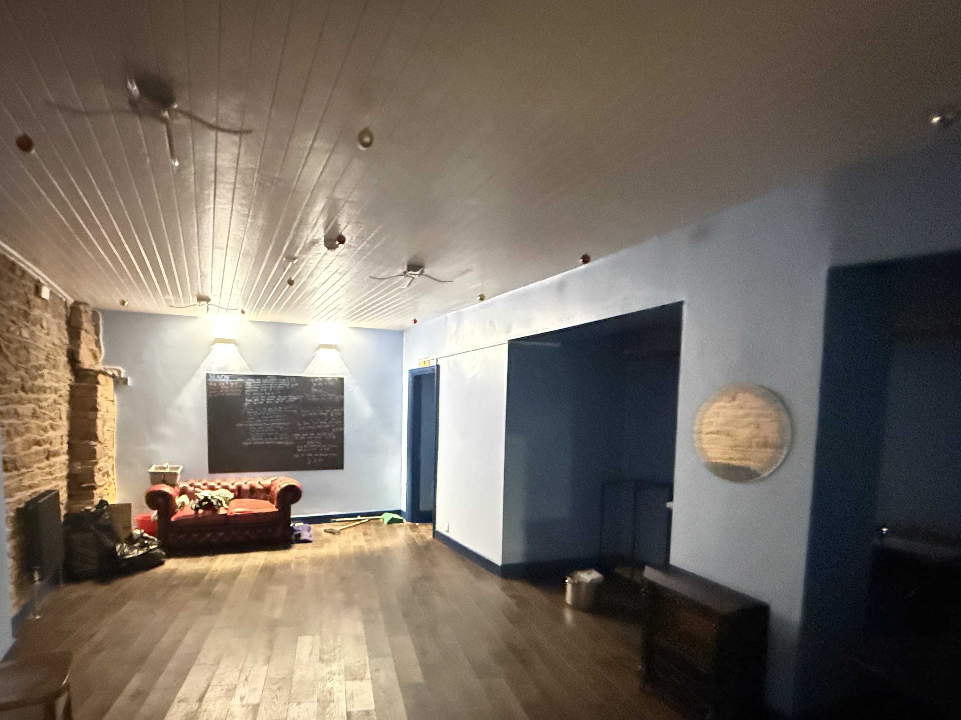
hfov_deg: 83.9
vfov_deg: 67.6
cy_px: 449
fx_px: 527
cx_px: 398
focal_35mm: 19
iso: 2500
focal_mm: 2.22
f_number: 2.2
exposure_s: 1/20
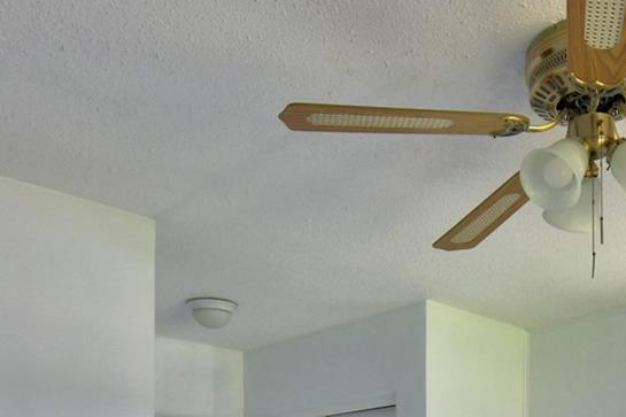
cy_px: 505
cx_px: 441
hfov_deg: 43.6
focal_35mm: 44
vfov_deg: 26.9
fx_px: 765
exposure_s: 1/125
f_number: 4.5
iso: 320
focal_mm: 10
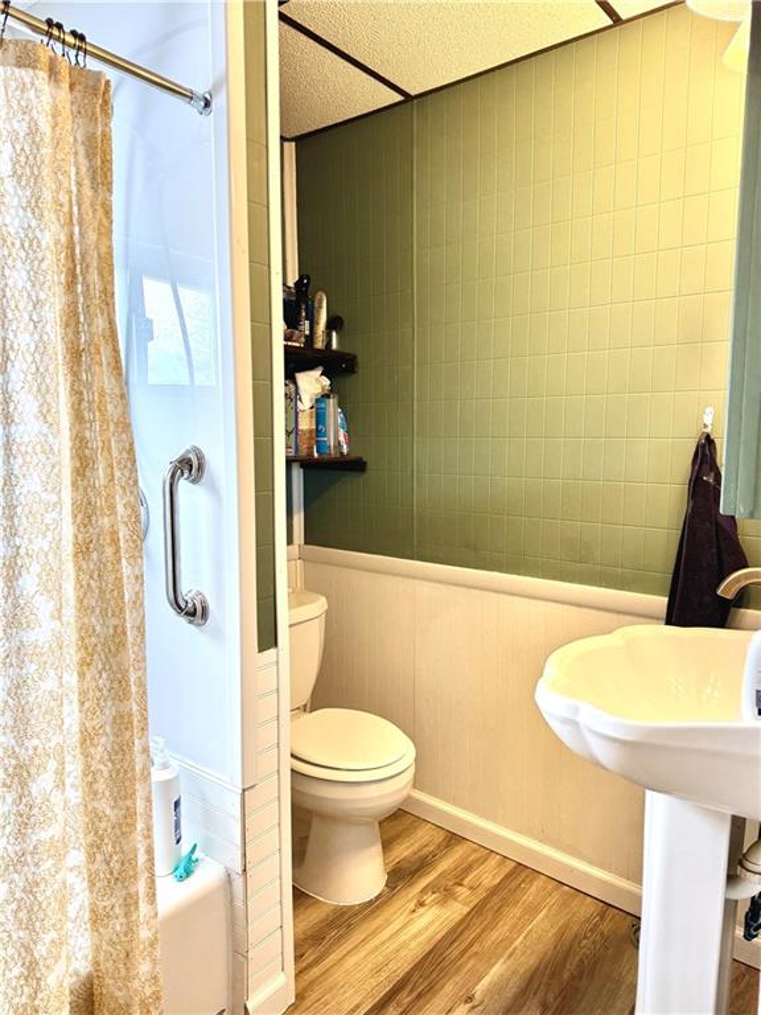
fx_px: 703
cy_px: 508
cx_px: 380
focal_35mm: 24
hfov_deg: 56.8
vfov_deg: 71.6
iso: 125
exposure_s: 1/120
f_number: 1.78
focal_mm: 6.76
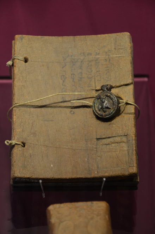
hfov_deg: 8.3
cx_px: 78
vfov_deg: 12.5
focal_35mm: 165
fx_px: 1070
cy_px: 117
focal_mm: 110
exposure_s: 1/80
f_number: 5.6
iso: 640
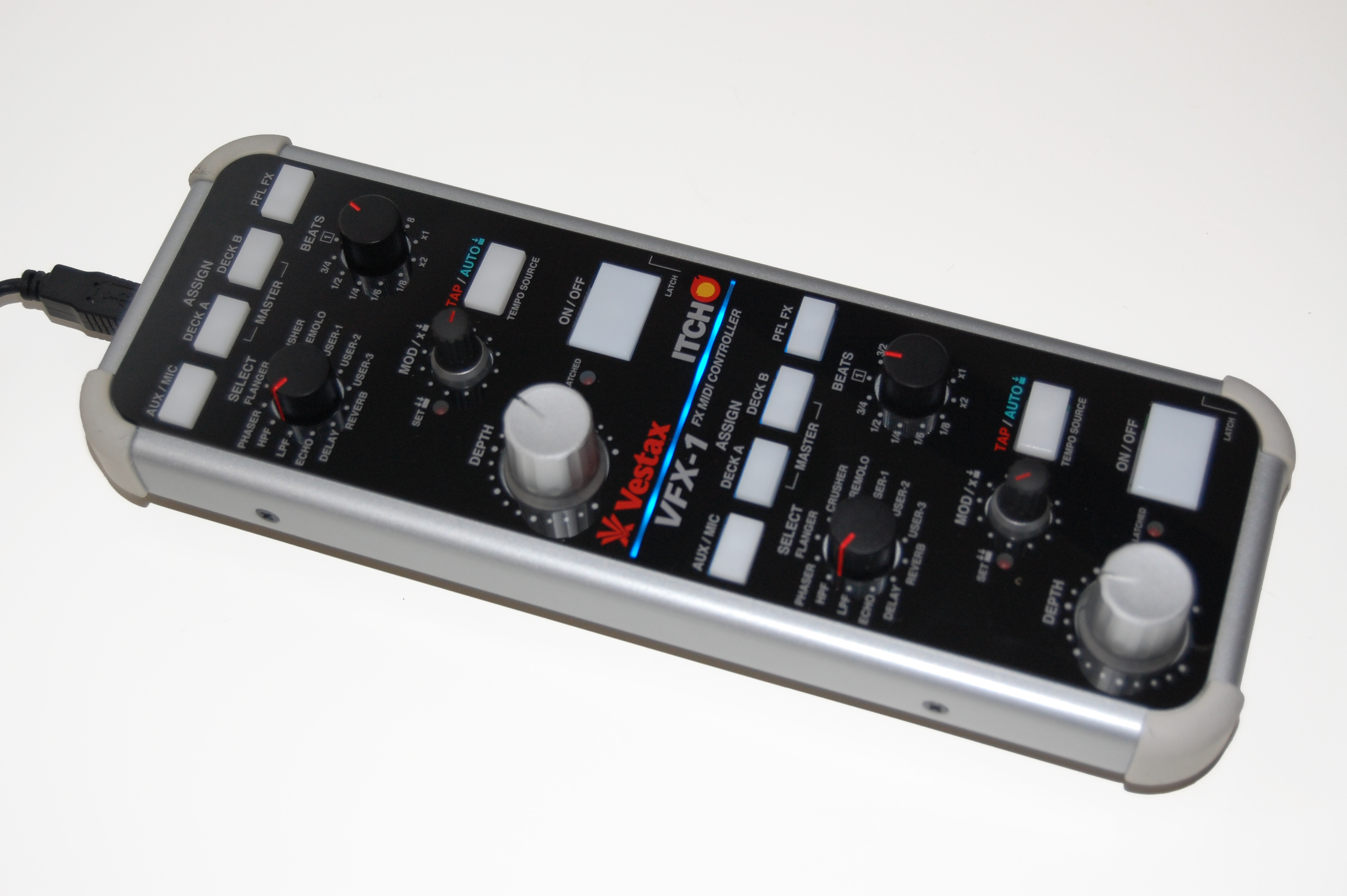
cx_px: 674
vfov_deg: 23.7
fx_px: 2131
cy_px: 448
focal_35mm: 57
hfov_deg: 35.1
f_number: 5
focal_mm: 38
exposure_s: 1/60
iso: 400
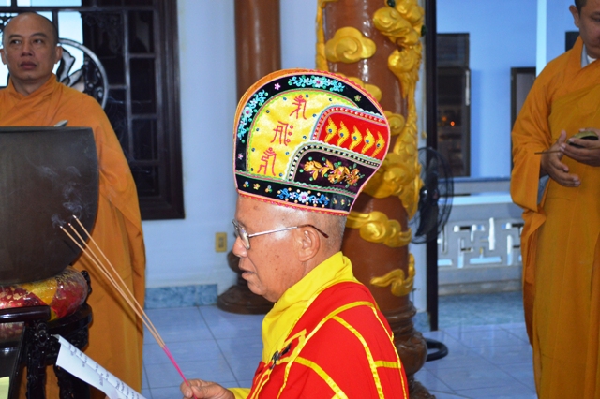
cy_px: 200
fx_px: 999
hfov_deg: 33.4
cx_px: 300
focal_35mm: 60
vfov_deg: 22.6
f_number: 5.3
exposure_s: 1/60
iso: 900
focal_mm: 40
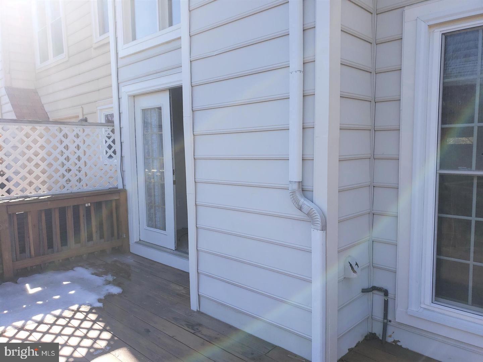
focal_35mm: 26
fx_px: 363
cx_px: 242
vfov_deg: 53.1
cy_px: 181
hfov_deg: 67.3
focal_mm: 4.3
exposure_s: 1/629
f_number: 2.4
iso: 50
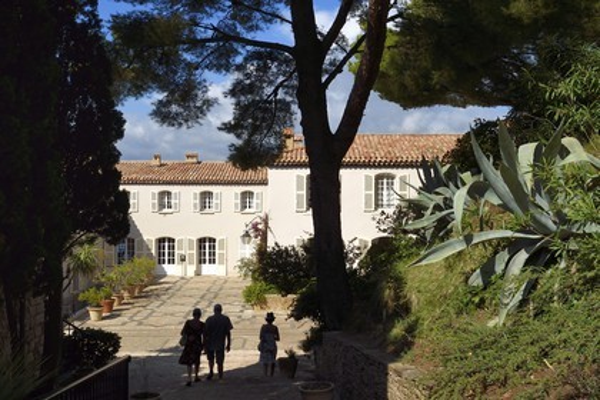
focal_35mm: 34
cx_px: 300
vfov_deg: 38.9
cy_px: 200
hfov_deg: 55.8
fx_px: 567
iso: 200
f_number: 16
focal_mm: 34
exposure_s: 1/250
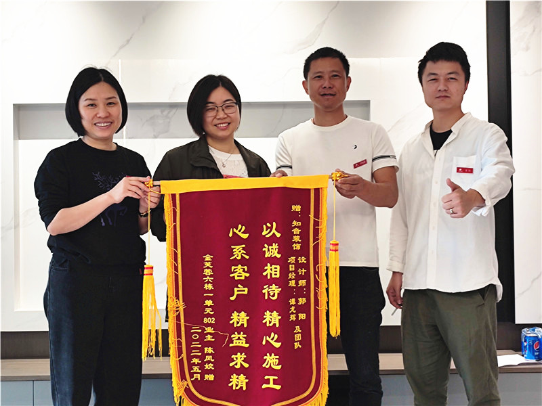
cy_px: 203
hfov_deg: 69.4
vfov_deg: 54.9
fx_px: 391
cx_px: 271
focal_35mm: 25
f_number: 1.75
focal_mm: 5.96
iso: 145
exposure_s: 1/30
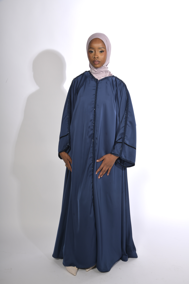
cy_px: 142
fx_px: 394
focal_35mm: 50
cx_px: 94
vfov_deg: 39.6
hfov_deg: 27.0
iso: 160
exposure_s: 1/200
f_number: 16
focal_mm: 50
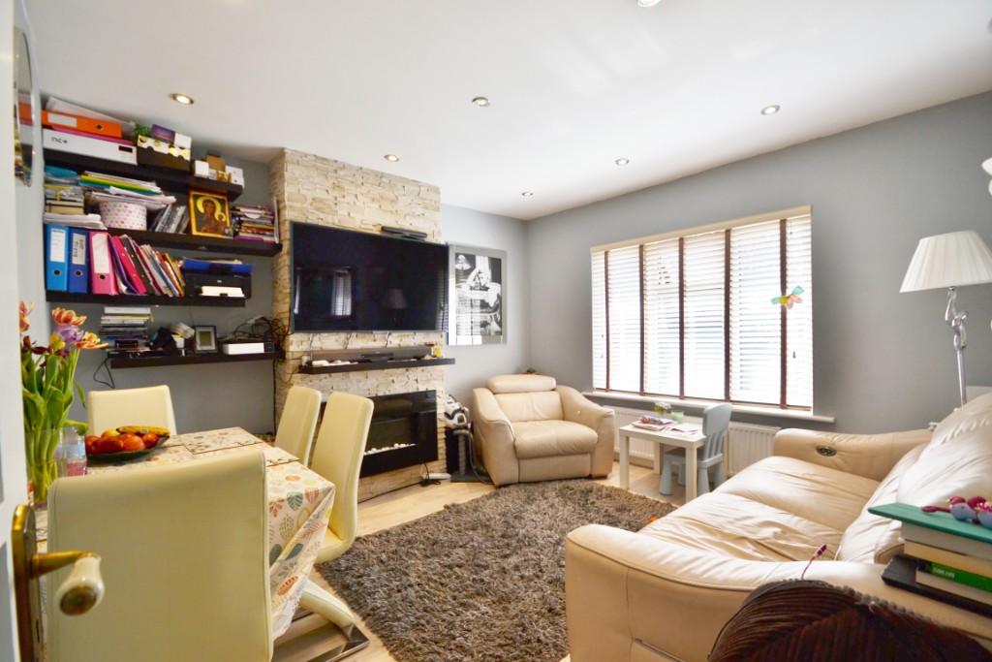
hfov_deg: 90.0
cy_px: 331
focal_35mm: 18
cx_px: 496
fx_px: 496
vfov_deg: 67.4
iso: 100
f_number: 5.6
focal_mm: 12
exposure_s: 1/60
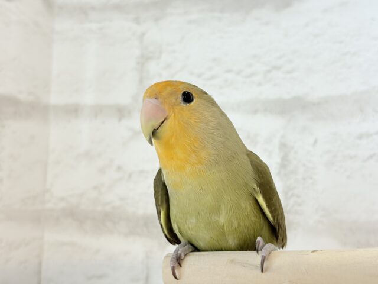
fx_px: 568
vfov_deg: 28.0
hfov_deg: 36.8
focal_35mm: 52
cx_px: 189
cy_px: 142
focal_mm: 5.96
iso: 50
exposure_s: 1/118
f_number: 1.6
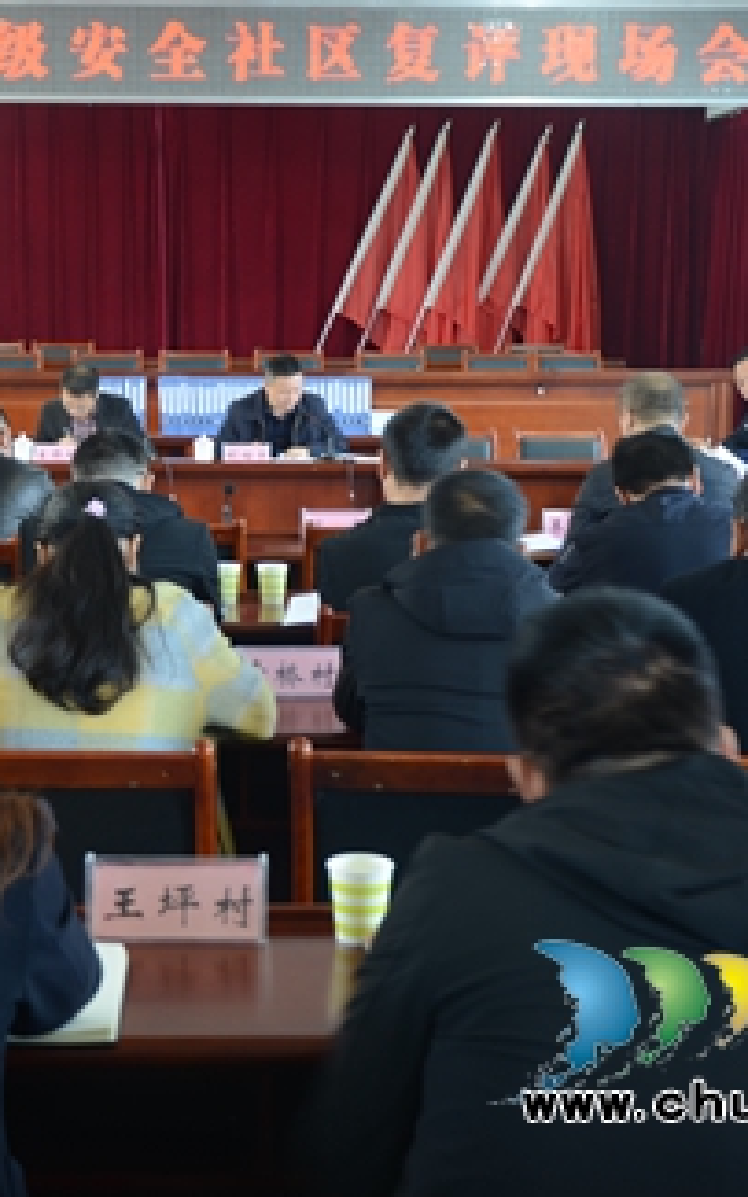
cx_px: 262
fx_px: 1990
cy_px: 602
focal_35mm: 61
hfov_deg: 21.2
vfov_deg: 33.5
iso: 100
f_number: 4
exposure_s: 1/5
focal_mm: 26
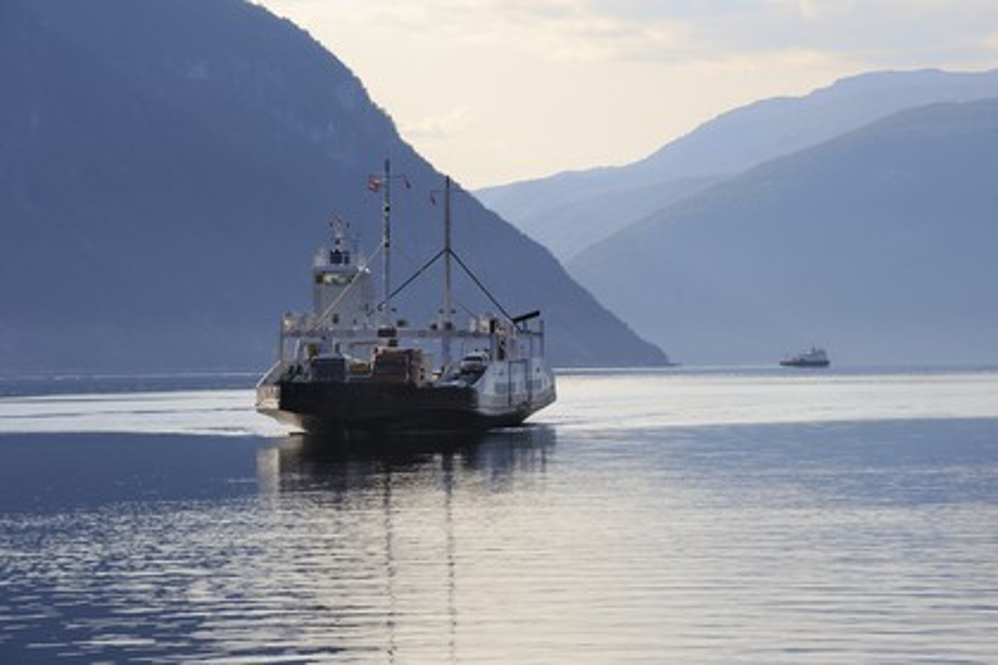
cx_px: 499
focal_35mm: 200
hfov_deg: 10.3
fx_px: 5544
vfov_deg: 6.9
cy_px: 332
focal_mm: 200
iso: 200
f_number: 11
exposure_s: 1/320
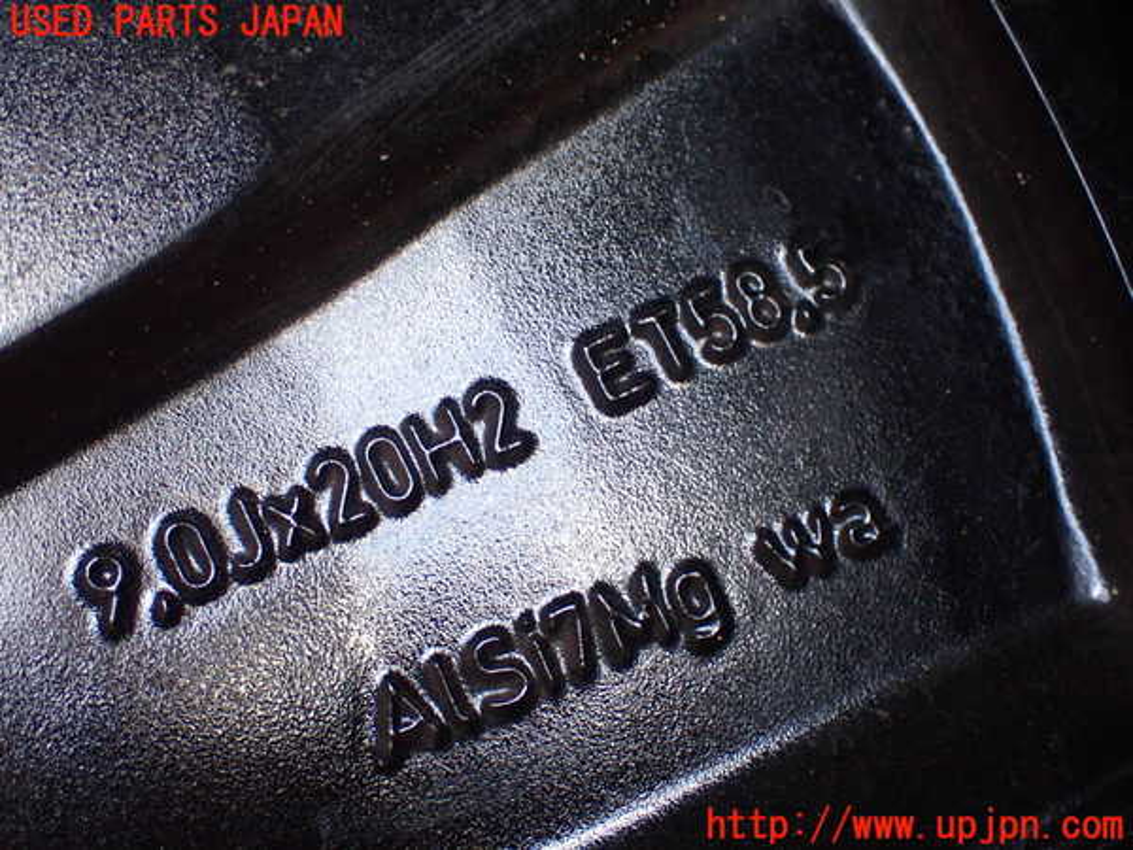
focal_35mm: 54
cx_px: 566
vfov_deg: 27.0
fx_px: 1767
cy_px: 425
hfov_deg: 35.5
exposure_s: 1/160
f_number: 3.3
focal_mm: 9.65
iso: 800
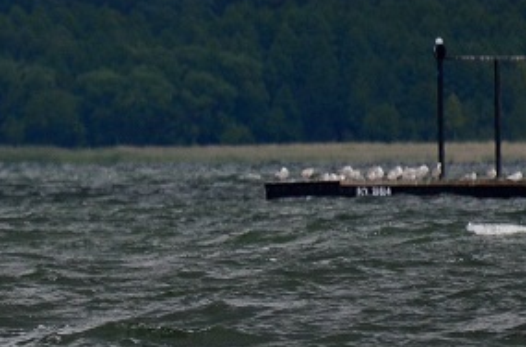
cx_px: -126
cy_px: 197
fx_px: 22995
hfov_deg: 1.3
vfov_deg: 0.9
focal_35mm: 1579
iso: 720
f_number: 5.6
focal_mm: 300
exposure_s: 1/8000
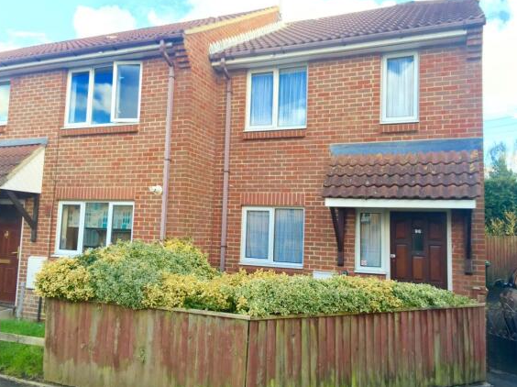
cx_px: 253
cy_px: 189
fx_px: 448
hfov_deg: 60.0
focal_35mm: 30
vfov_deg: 46.7
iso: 32
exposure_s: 1/121
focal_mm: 4.15
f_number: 2.2
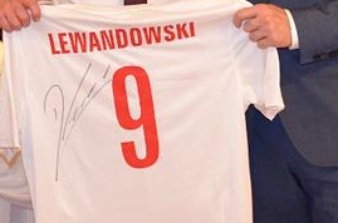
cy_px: -96
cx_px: 166
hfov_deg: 17.3
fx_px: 1111
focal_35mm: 119
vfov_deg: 11.1
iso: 2800
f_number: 4
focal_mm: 25
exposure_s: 1/60
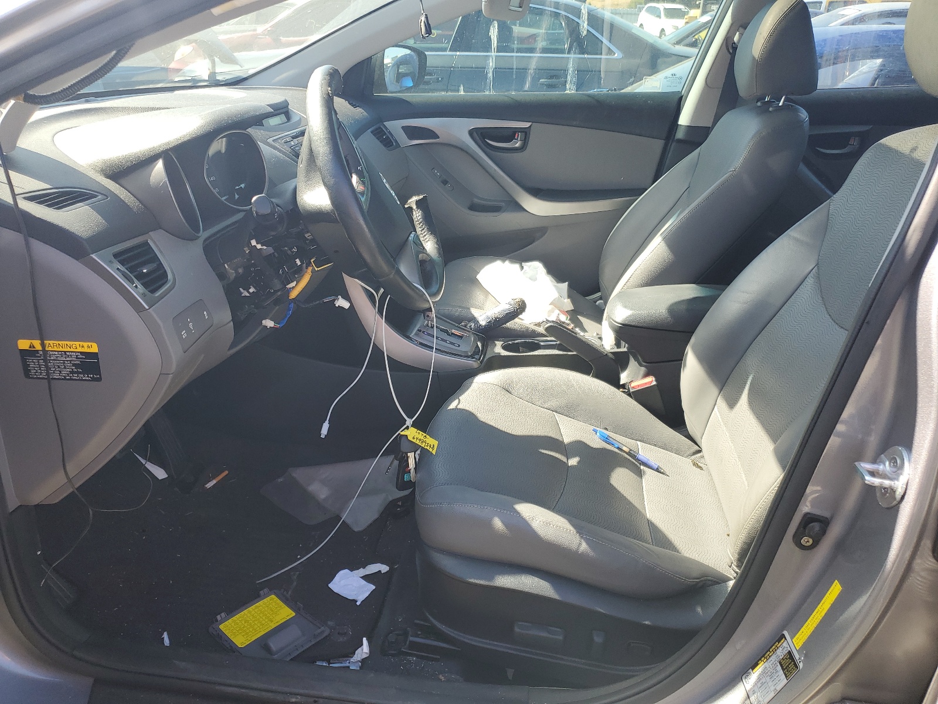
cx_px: 469
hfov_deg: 67.3
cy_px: 352
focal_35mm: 26
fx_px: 705
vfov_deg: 53.1
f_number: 1.5
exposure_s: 1/333
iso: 50
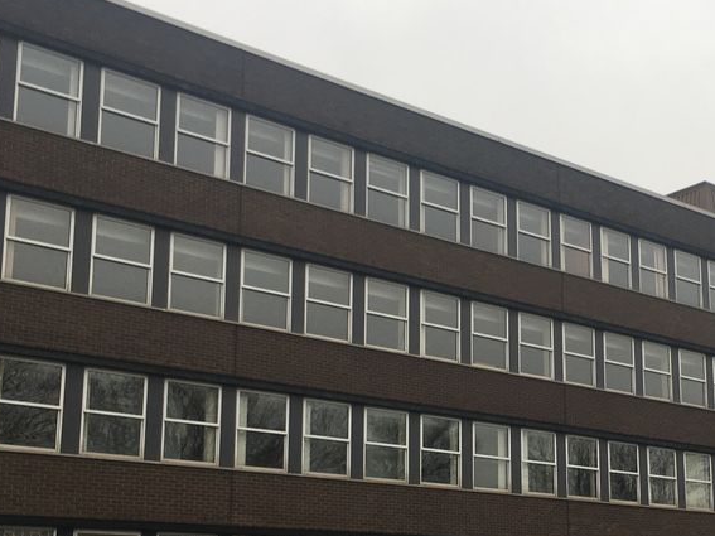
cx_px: 516
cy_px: 364
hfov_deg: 32.7
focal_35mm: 58
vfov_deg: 25.1
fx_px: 1198
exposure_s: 1/100
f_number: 2.2
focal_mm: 4.15
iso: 25
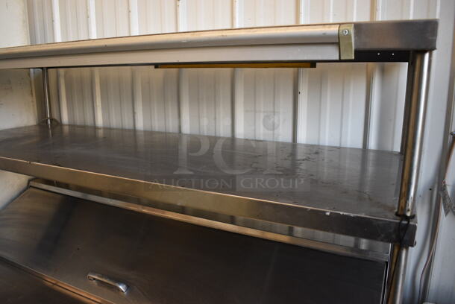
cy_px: 152
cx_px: 228
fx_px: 342
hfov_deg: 67.3
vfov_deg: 48.0
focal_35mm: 27
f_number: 3.5
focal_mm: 18
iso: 800
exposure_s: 1/160
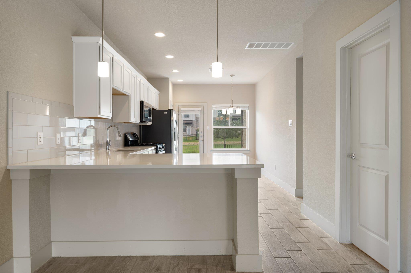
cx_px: 206
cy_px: 136
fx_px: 245
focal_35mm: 22
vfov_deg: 58.3
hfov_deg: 79.9
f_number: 8
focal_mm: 21.5
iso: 100
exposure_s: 1.3
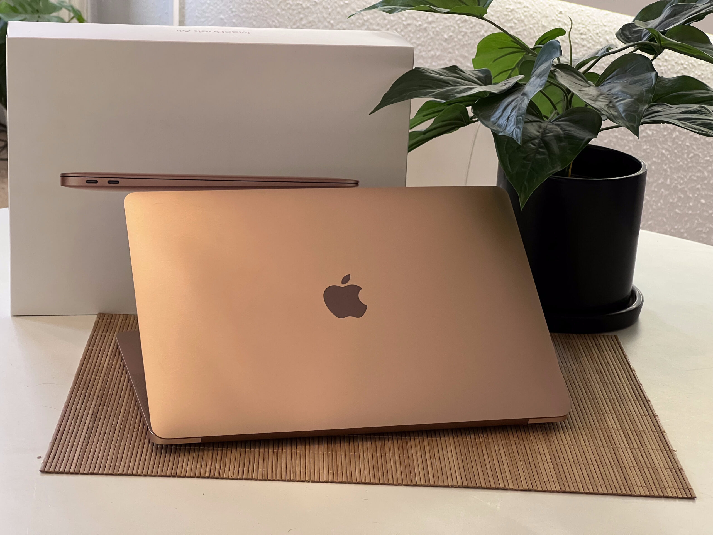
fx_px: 1586
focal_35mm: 77
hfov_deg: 25.3
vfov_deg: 19.1
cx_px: 356
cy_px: 268
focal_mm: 9
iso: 200
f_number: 2.8
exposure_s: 1/80
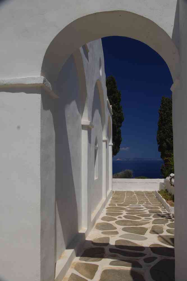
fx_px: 270
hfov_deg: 38.2
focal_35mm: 35
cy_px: 140
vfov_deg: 54.9
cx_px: 94
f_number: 11
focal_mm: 23.1
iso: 100
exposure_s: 1/125
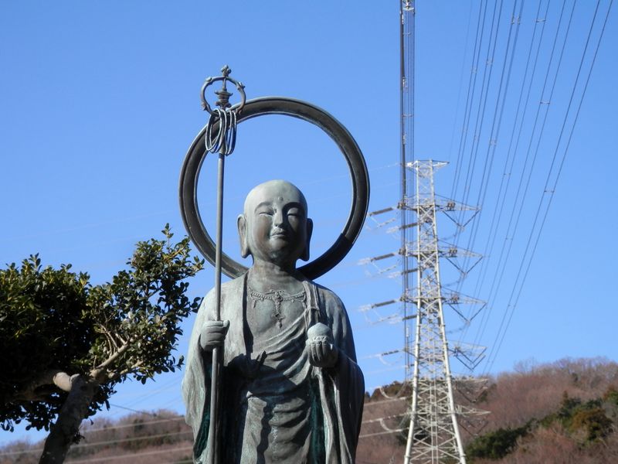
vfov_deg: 18.4
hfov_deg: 24.4
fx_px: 1428
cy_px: 232
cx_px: 309
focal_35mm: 80
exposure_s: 1/500
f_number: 4.6
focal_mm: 14.4
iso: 80
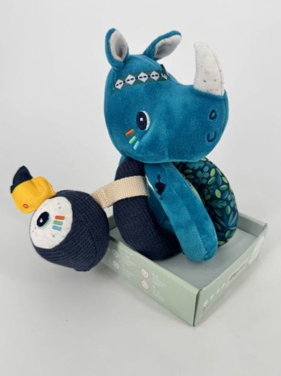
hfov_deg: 53.0
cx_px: 146
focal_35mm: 26
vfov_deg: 67.4
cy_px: 192
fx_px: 282
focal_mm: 6.76
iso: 80
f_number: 1.78
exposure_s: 1/1311
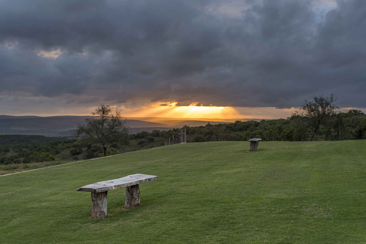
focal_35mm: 50
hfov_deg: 39.6
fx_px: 509
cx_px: 183
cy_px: 122
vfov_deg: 27.0
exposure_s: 1/100
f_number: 4
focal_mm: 50
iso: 100
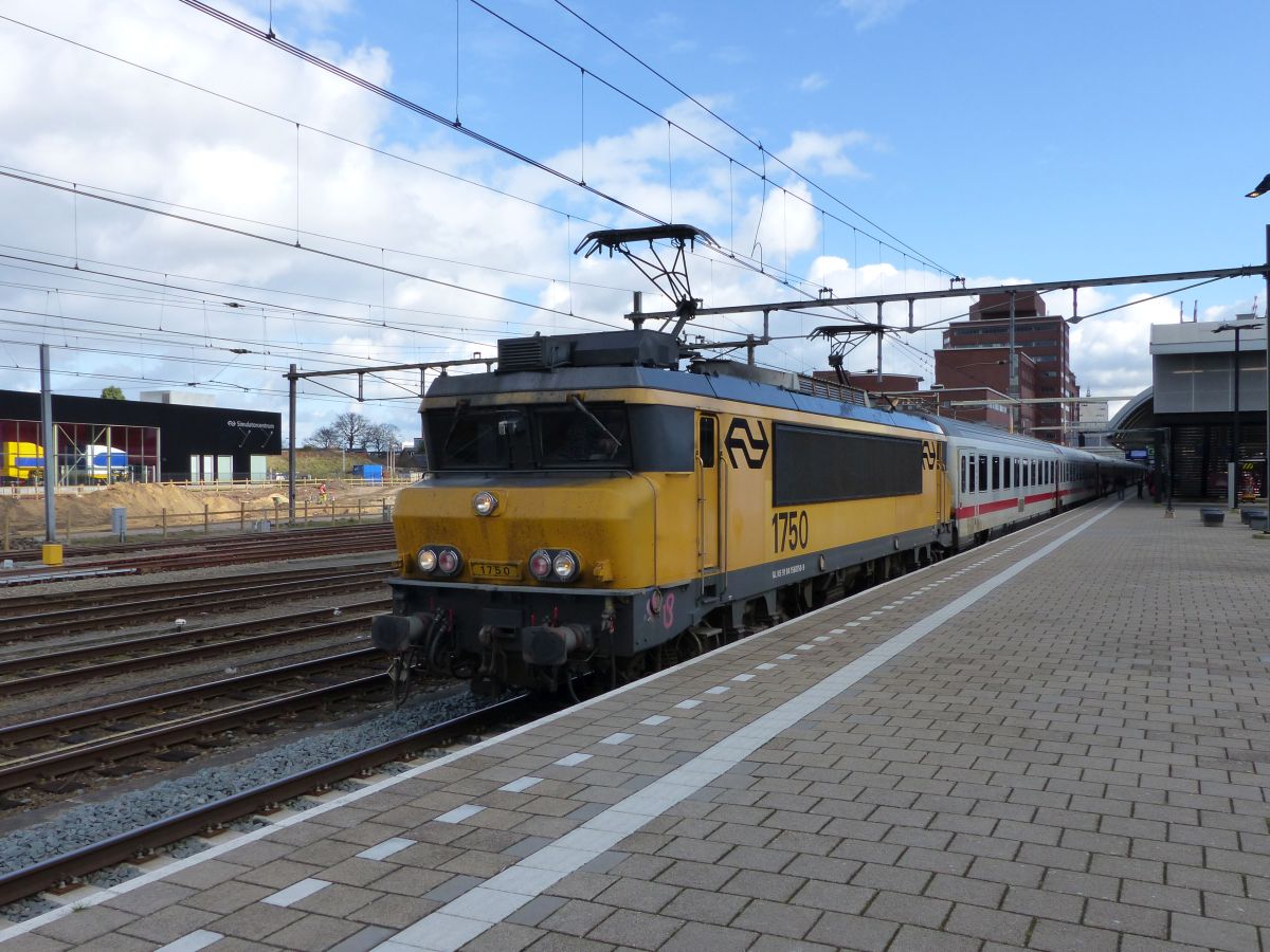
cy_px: 476
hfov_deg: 61.7
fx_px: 1064
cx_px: 635
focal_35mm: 29
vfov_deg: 48.2
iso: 160
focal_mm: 5.2
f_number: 4
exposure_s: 1/500
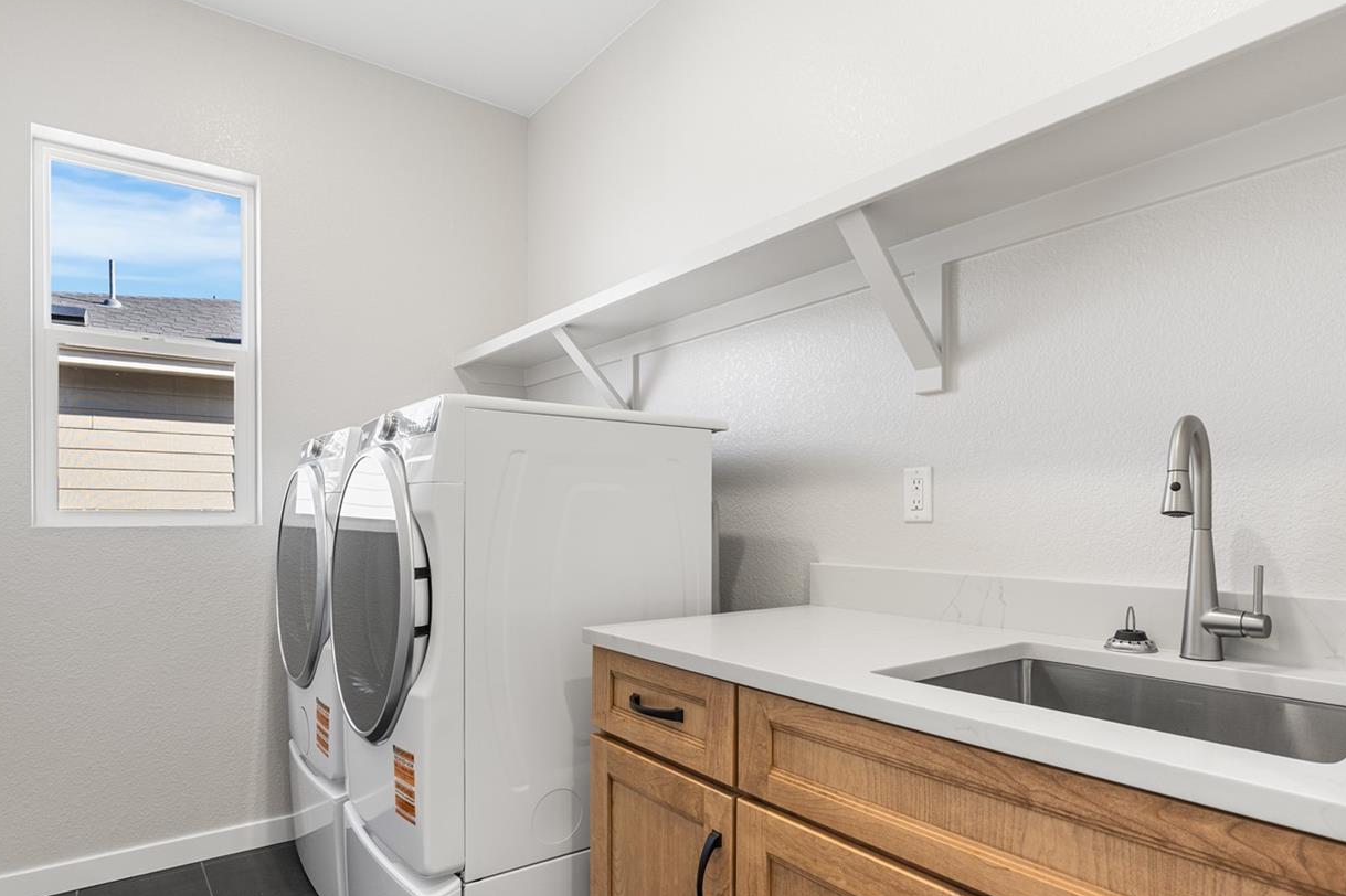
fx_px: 809
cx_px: 749
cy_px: 508
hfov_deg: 79.2
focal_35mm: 22
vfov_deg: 57.8
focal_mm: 16.5
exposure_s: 1/10
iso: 640
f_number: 8
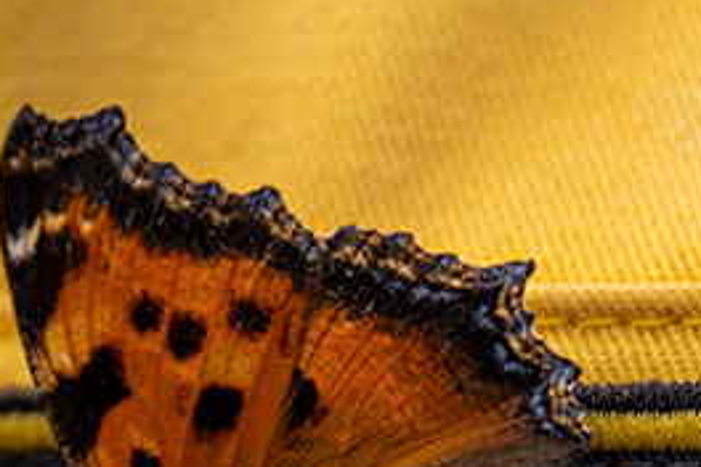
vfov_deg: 4.3
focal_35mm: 318
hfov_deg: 6.5
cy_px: 651
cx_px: 356
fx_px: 6192
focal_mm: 70
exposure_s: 1/640
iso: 100
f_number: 2.8
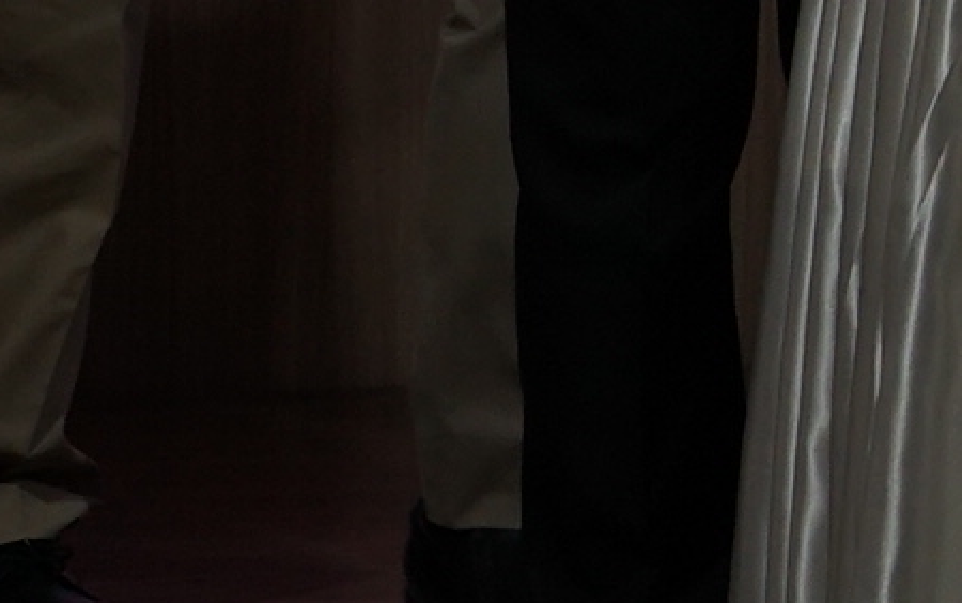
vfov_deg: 4.2
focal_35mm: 306
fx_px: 8029
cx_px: 2390
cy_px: -1180
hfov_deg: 6.5
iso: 800
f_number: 6.3
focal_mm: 45
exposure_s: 1/160
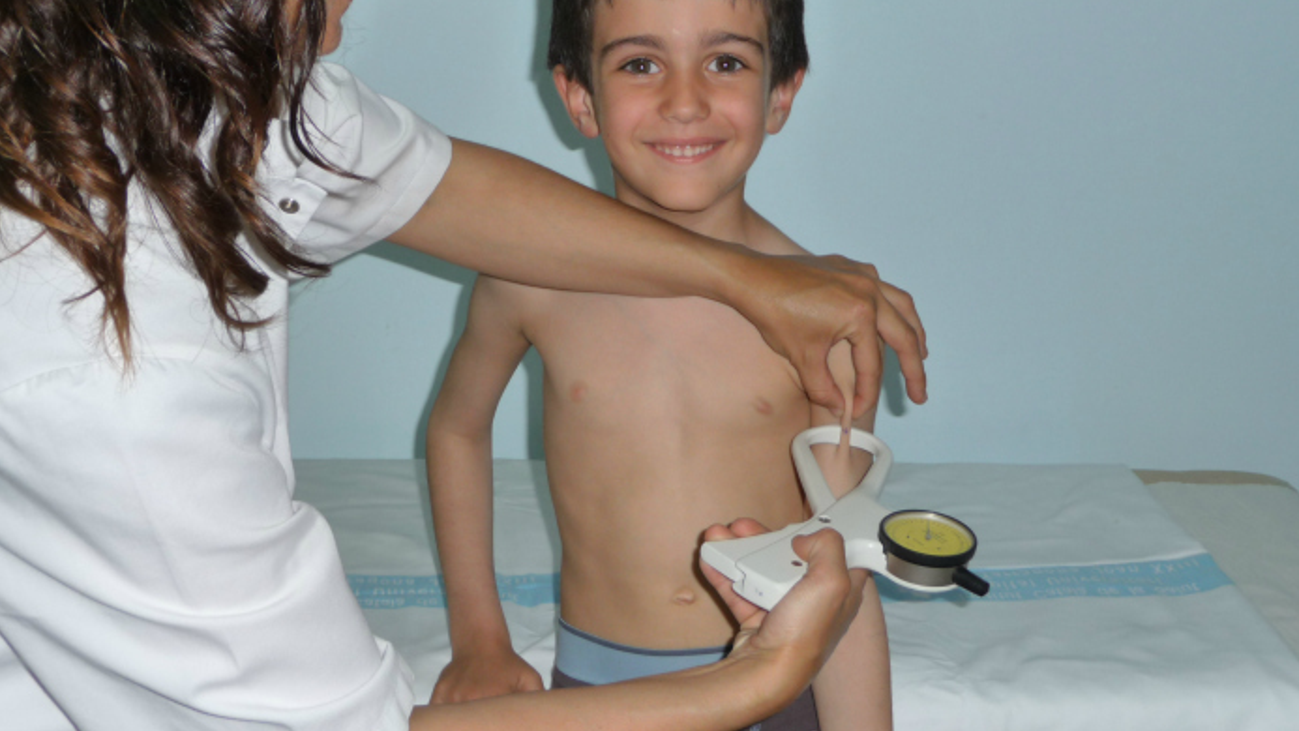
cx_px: 652
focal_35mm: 55
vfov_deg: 21.8
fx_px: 1895
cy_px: 318
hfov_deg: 37.8
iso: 160
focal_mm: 8.5
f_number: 4.2
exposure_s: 1/30
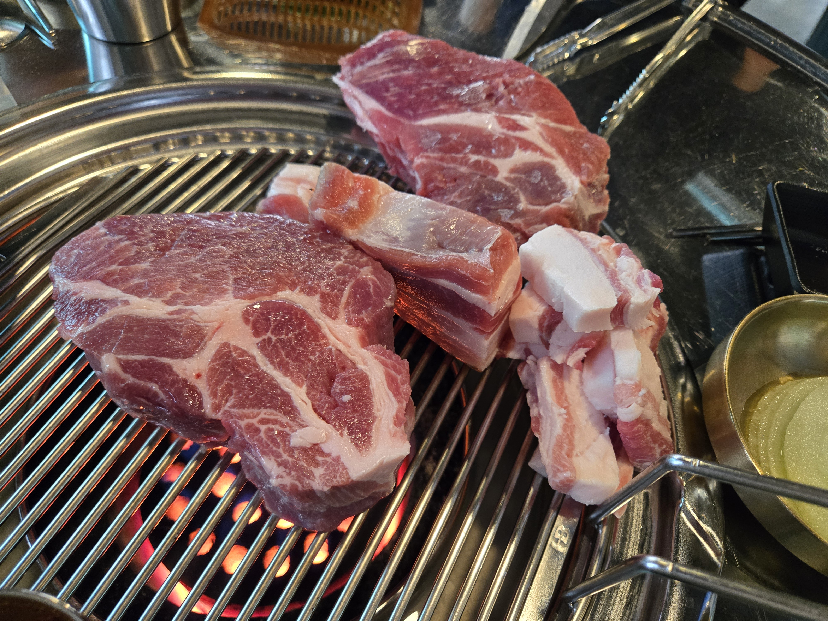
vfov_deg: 58.9
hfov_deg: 73.9
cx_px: 414
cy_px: 310
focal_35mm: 23
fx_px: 550
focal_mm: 5.4
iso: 500
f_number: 1.8
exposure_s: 1/120
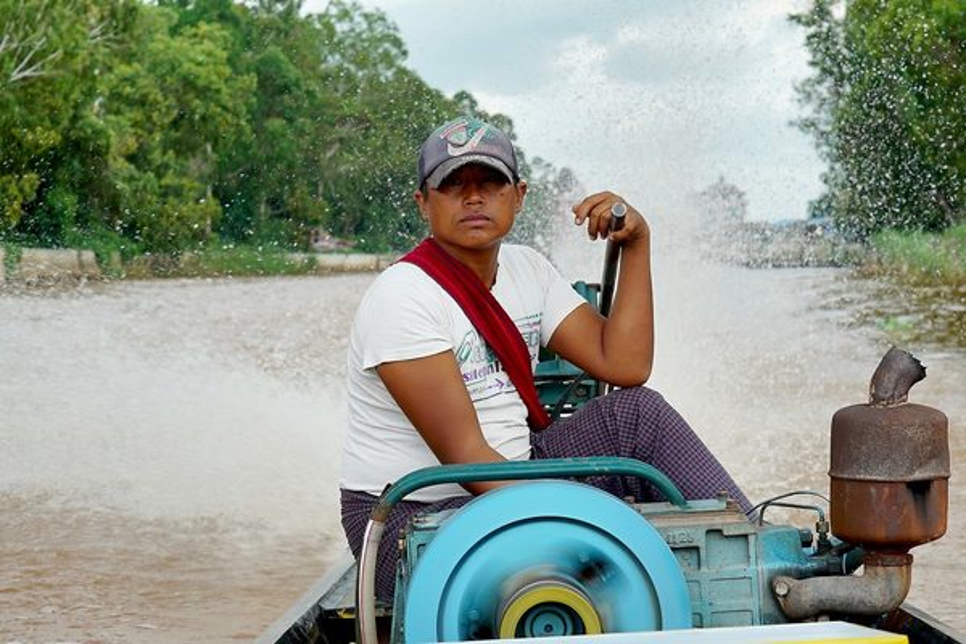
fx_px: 2817
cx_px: 483
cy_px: 322
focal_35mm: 105
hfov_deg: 19.5
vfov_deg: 13.0
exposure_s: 1/200
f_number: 8
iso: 100
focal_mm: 70
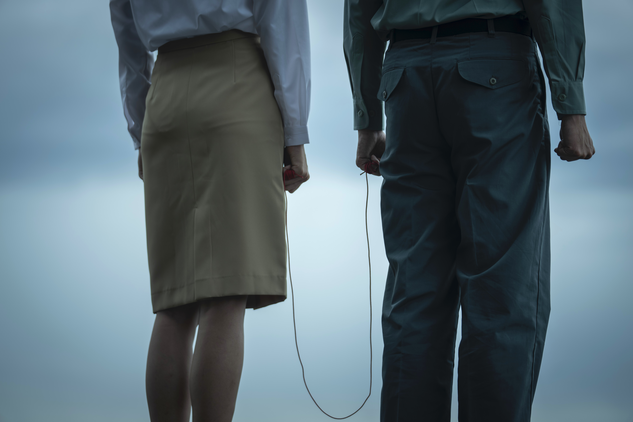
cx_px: 316
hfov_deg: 14.4
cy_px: 211
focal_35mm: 142
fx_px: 2497
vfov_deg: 9.7
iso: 100
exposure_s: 1/500
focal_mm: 142
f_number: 3.2
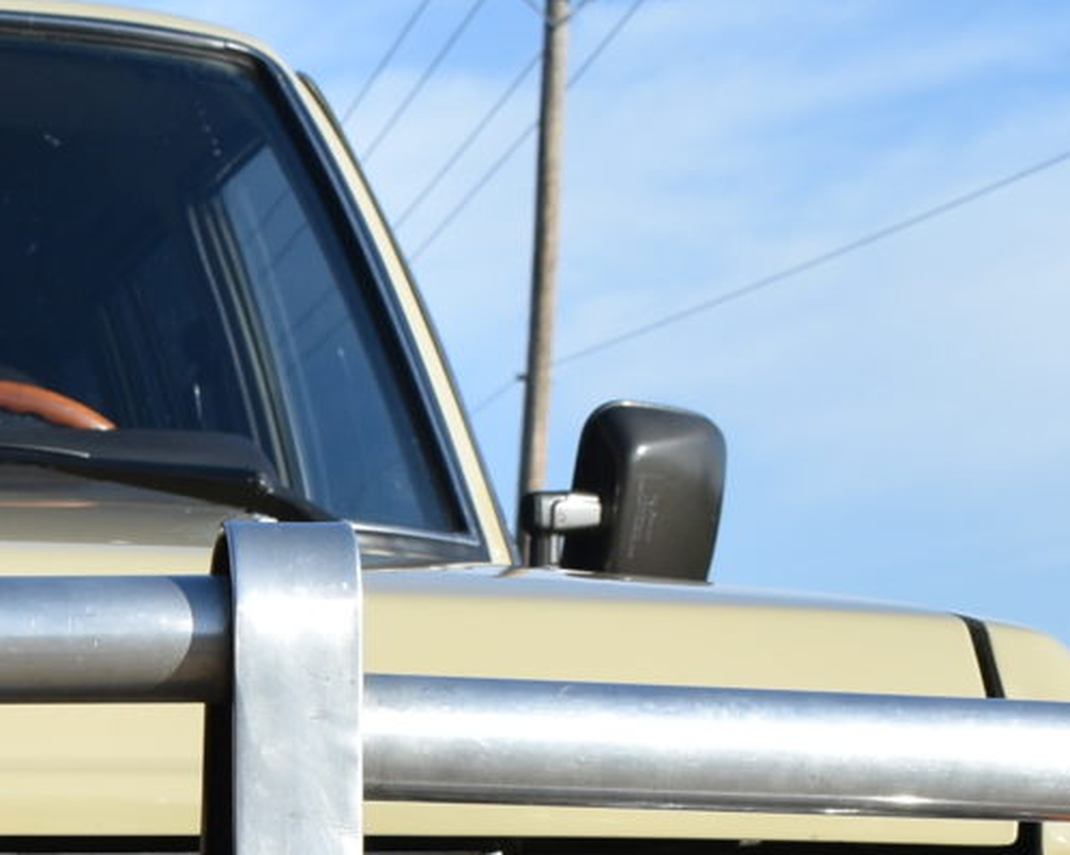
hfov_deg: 13.2
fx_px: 4400
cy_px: 1380
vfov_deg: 10.6
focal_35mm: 139
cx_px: -498
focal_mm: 24
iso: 200
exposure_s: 1/500
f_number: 8
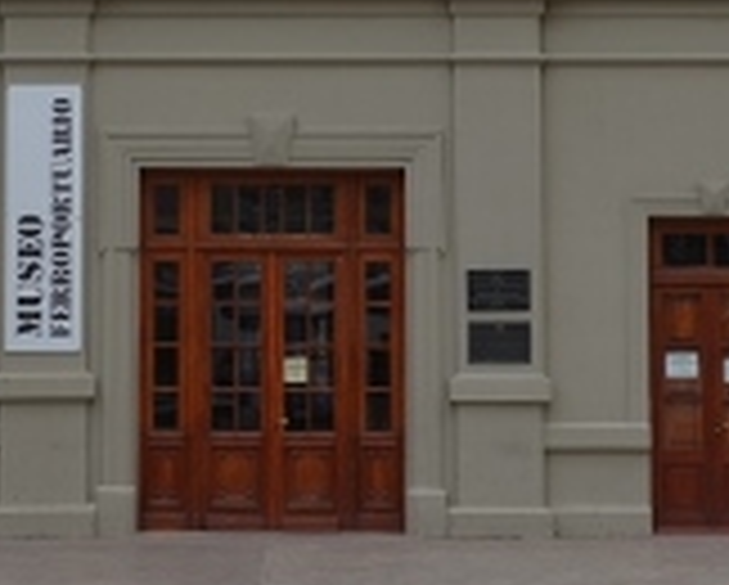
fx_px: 2484
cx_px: 266
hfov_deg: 16.7
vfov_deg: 13.4
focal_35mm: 115
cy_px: 126
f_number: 8
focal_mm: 22
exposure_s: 1/250
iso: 125
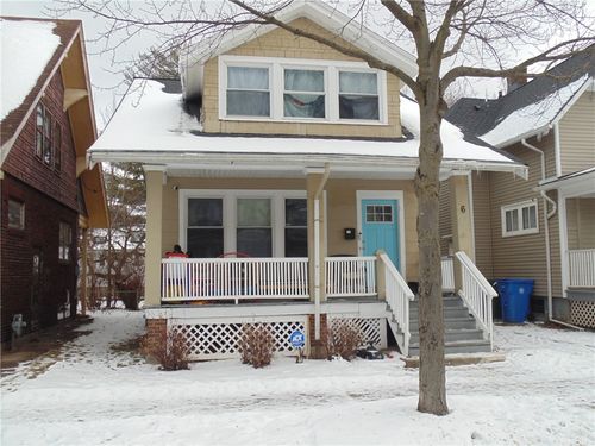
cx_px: 298
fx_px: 584
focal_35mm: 34
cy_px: 223
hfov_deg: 54.0
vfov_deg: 41.8
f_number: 3.4
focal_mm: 6.2
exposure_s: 1/250
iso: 80
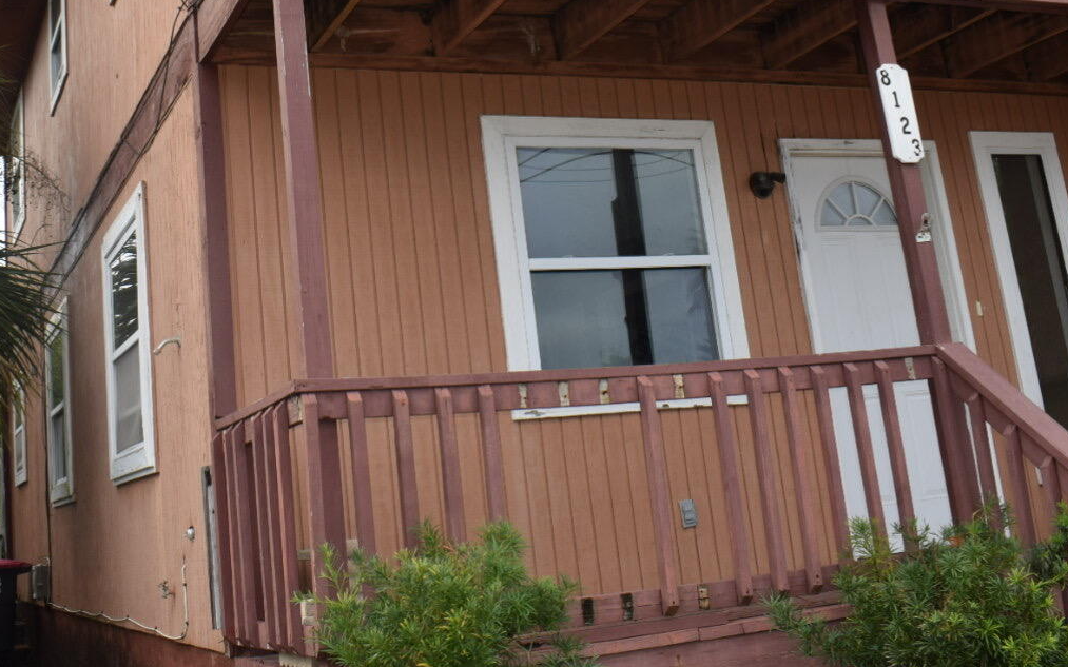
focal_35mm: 44
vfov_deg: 28.7
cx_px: 376
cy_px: 150
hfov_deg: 44.8
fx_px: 1281
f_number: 7.1
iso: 100
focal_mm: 18
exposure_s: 1/200
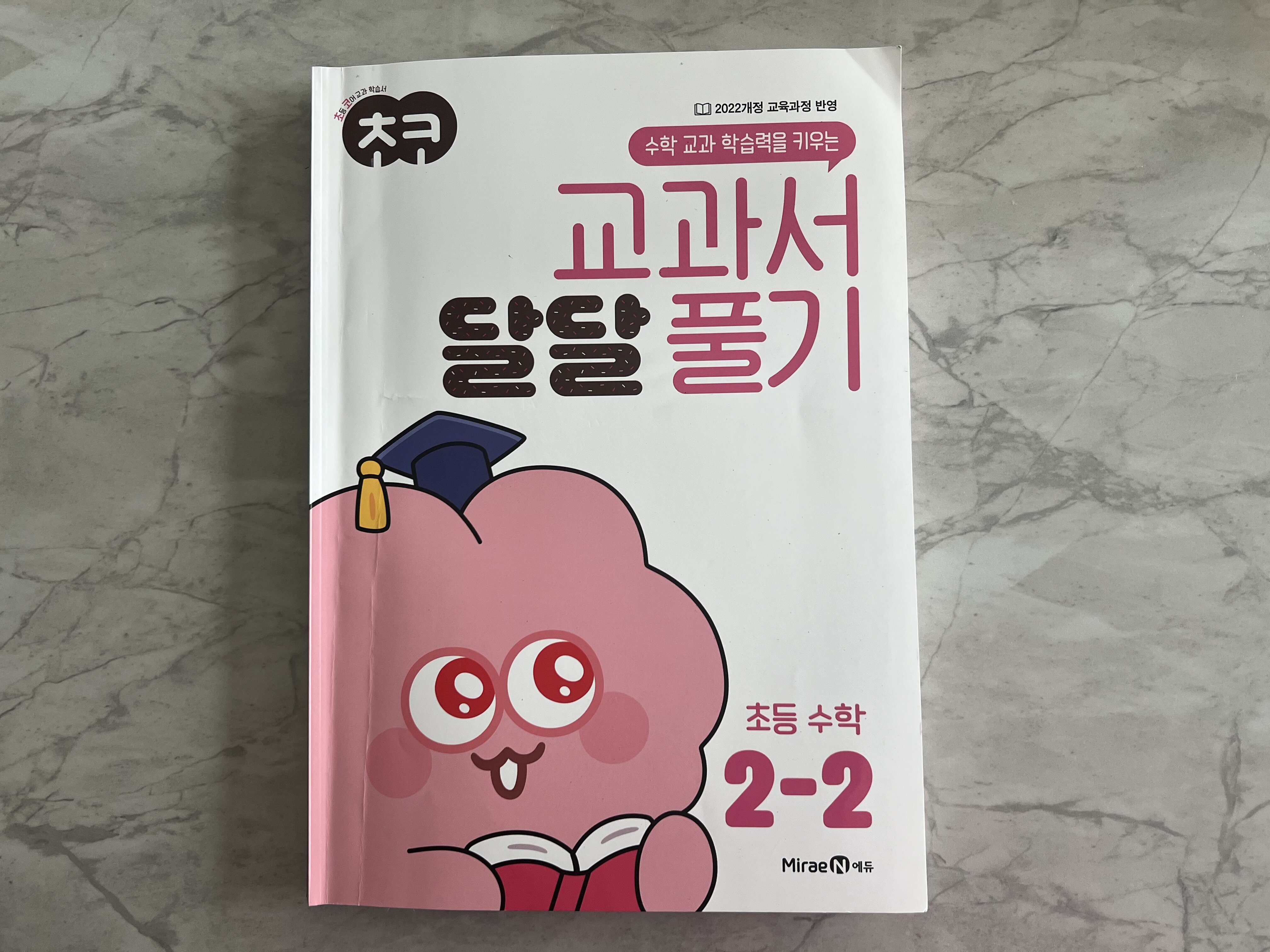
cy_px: 476
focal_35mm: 26
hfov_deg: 67.3
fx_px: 954
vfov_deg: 53.1
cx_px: 635
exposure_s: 1/120
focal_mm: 5.7
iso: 125
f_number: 1.5
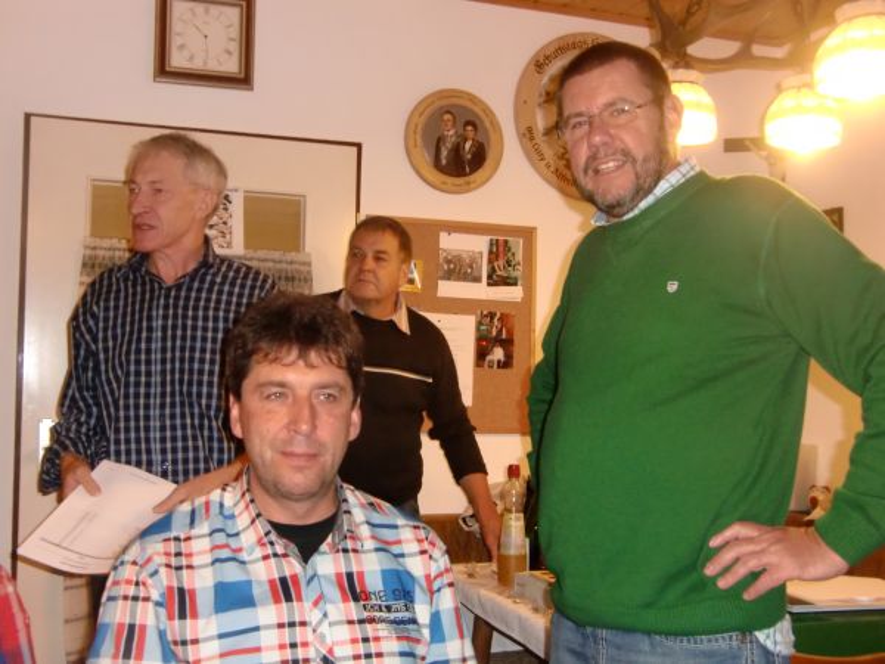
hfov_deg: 46.8
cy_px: 332
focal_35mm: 40
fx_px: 1023
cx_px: 442
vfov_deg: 36.0
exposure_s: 1/40
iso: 400
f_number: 3.8
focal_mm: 7.1
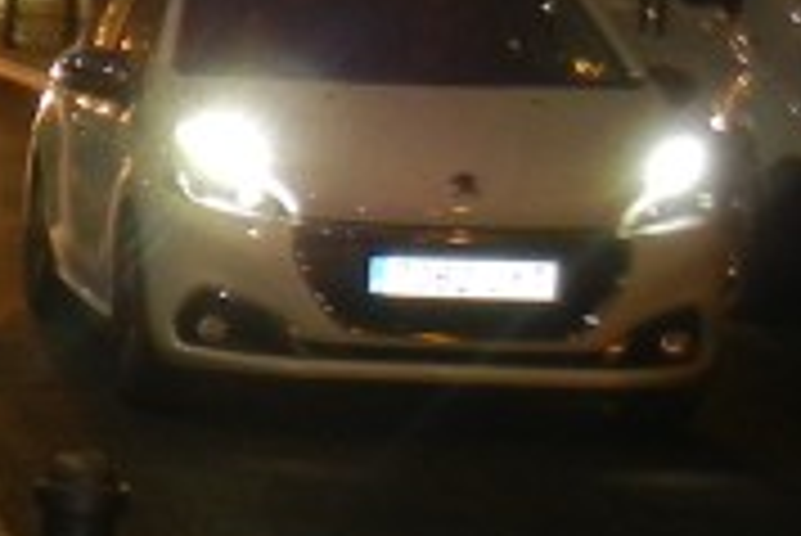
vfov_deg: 7.6
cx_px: -873
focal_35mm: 179
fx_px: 3986
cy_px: 640
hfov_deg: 10.4
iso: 229
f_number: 3.5
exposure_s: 1/30
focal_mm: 5.4
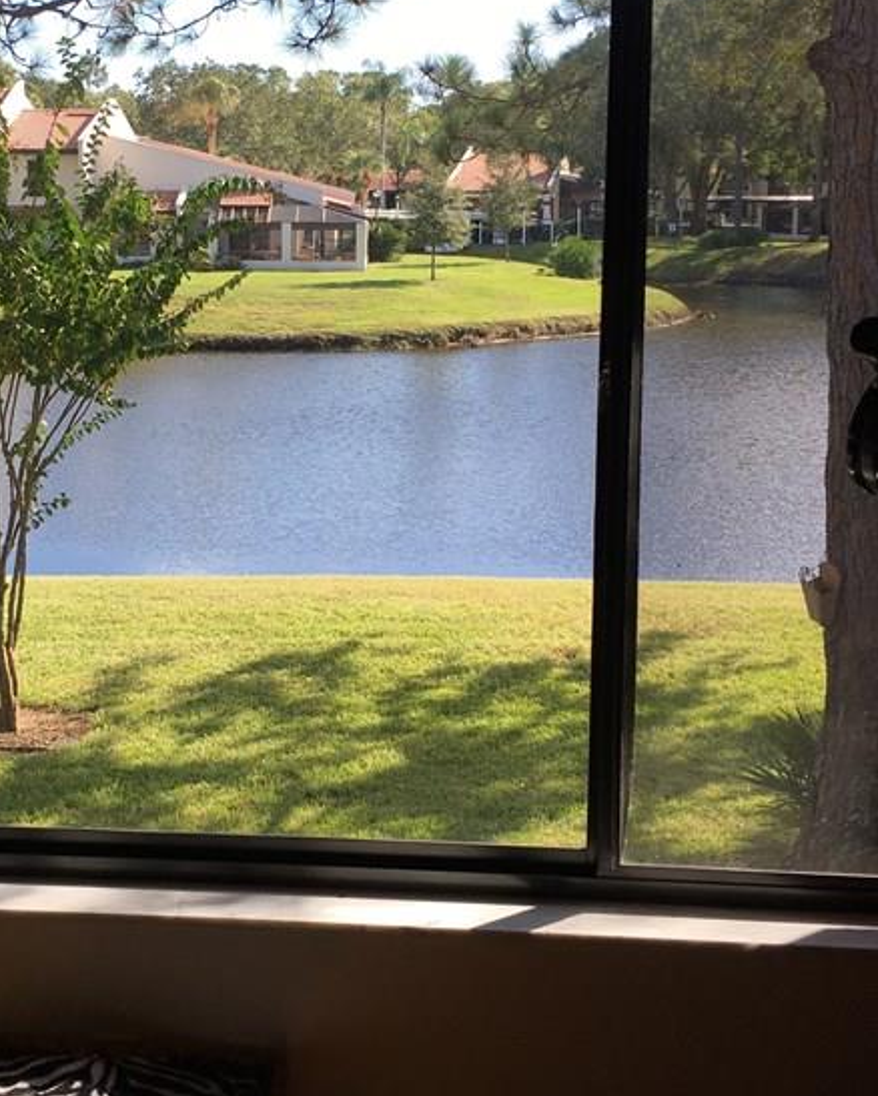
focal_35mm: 53
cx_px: 239
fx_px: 1721
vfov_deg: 35.1
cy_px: 391
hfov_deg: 28.3
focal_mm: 4.15
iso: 25
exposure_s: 1/523
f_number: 2.2
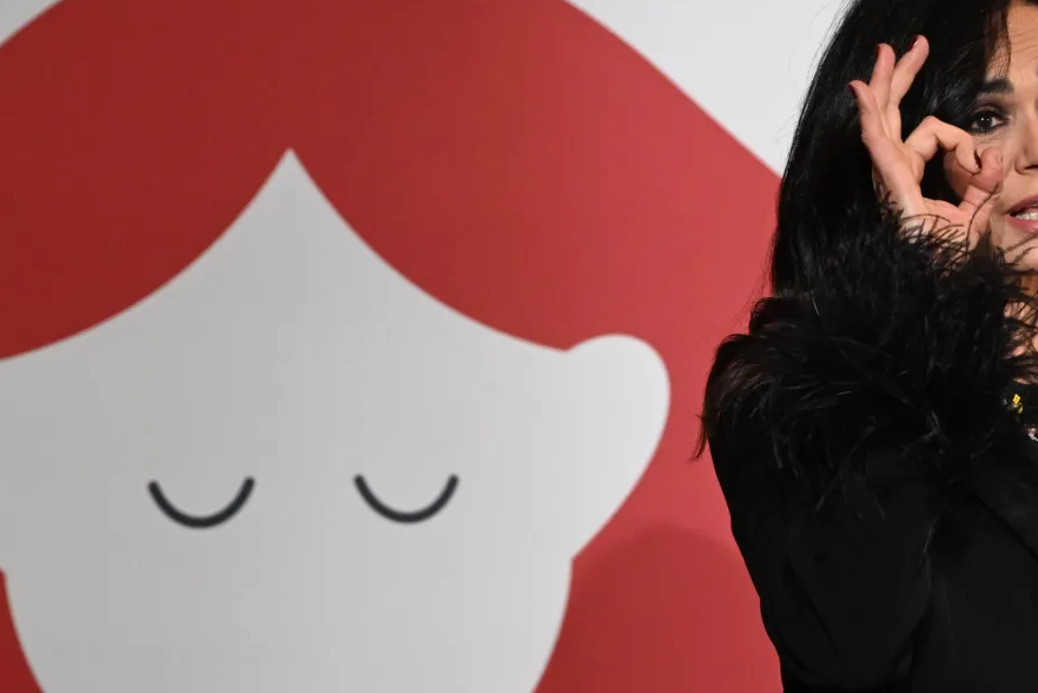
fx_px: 3692
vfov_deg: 10.7
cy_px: 381
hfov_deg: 16.0
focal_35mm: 128
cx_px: 570
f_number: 4
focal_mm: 63
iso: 2000
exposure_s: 1/320
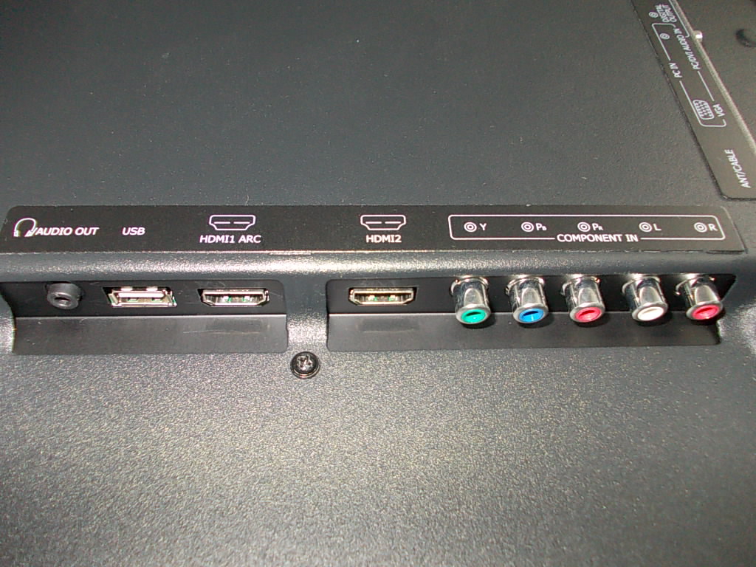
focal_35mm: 28
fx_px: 612
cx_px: 378
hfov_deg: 63.4
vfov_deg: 49.7
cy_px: 284
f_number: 2.7
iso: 200
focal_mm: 4
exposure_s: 1/25
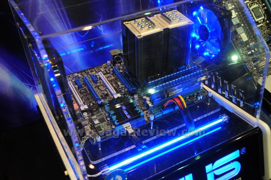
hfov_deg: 49.6
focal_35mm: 39
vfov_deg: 34.2
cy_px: 90
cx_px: 136
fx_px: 293
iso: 1600
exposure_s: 1/320
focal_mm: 26
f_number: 4
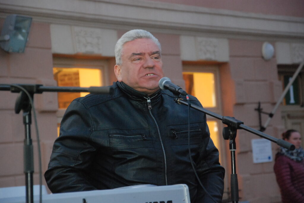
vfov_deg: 9.4
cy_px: 102
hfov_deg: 13.9
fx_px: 1243
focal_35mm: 147
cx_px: 152
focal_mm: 98
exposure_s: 1/80
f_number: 5.6
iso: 1600
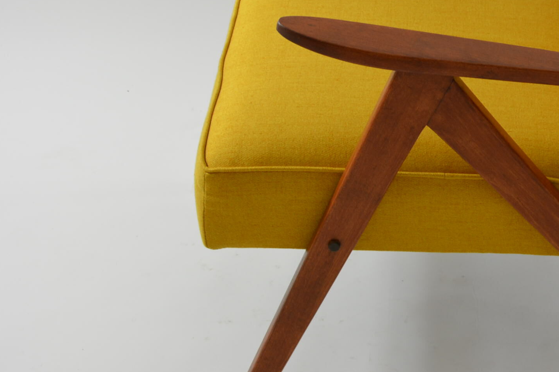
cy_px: 60
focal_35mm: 94
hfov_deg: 21.0
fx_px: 1459
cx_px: 556
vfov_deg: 14.4
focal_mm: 30
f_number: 6.3
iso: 400
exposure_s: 1/60
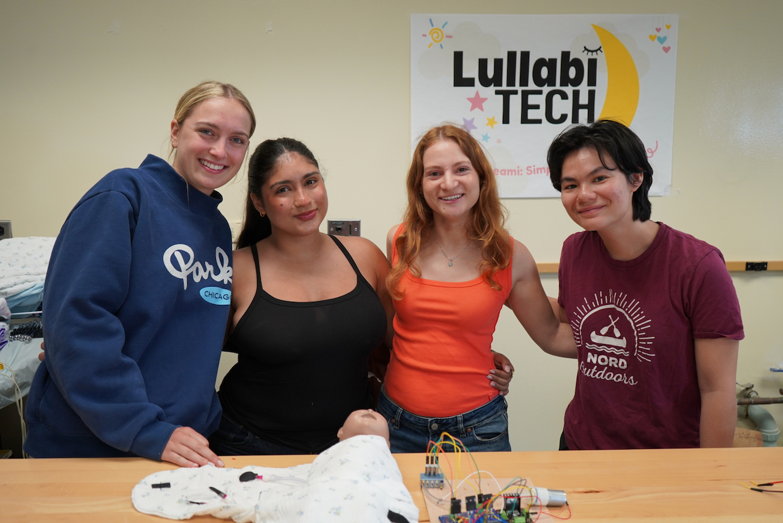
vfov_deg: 38.9
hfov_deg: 55.8
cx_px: 392
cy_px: 262
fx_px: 740
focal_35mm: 34
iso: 1000
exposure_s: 1/160
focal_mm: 34
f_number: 4
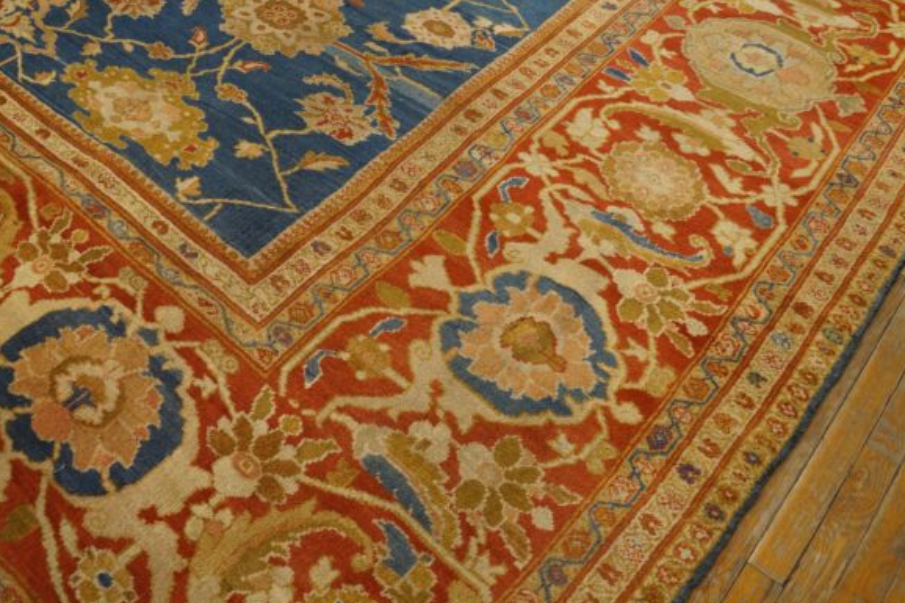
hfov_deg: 65.5
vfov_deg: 46.4
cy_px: 298
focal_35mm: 28
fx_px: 704
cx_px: 438
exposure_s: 1/60
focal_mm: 18
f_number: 4
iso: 1000
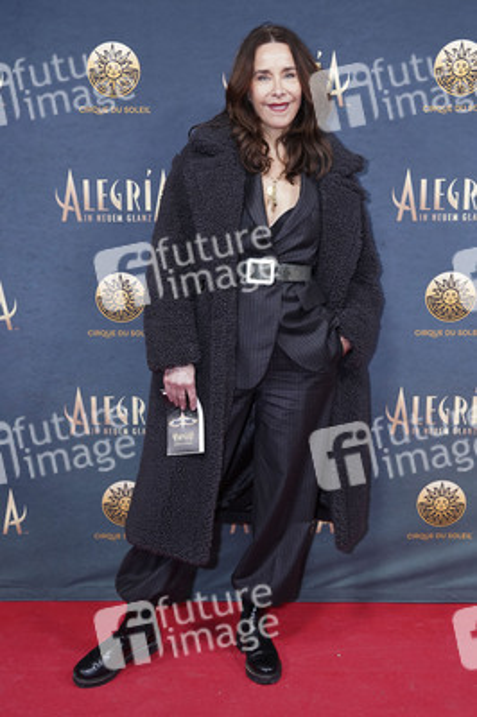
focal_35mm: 41
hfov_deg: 32.6
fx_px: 816
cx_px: 238
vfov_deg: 47.4
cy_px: 358
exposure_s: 1/200
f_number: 4.5
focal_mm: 41
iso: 2500
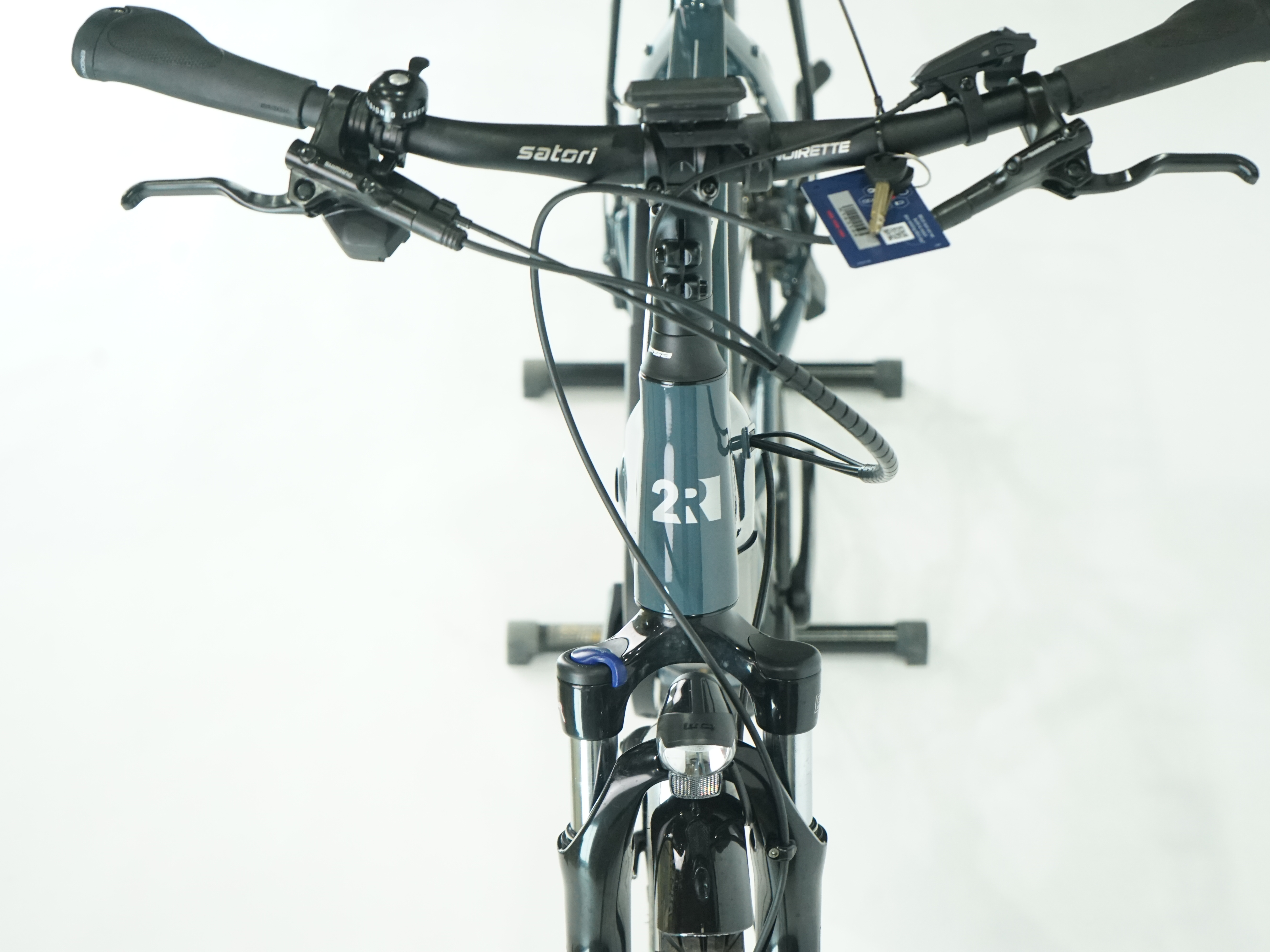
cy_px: 477
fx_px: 2788
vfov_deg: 19.4
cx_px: 684
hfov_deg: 25.7
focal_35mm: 76
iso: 2500
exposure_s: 1/200
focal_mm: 70
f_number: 5.6
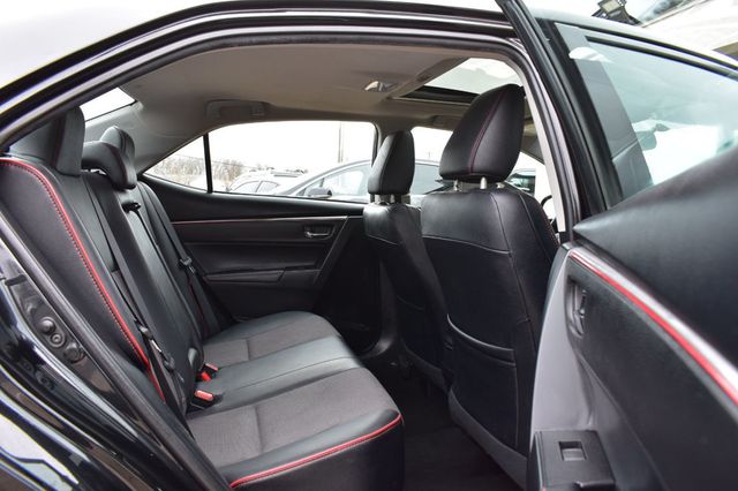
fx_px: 553
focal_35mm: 27
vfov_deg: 47.9
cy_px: 246
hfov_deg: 67.4
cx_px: 369
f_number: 8
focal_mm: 18
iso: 400
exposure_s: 1/60
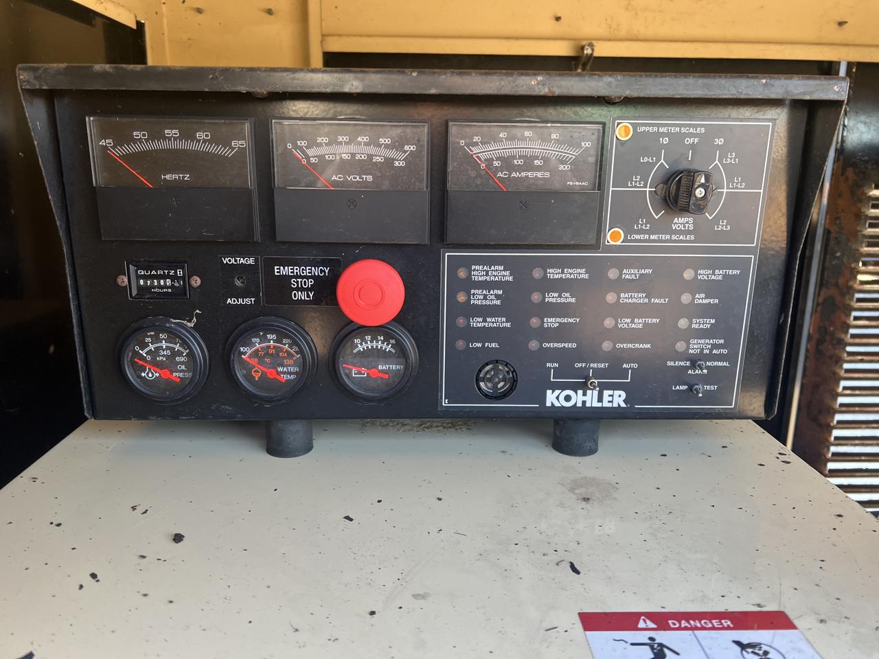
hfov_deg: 67.3
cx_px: 440
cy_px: 330
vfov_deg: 53.1
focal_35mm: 26
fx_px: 660
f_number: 1.5
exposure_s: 1/121
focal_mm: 5.7
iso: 80
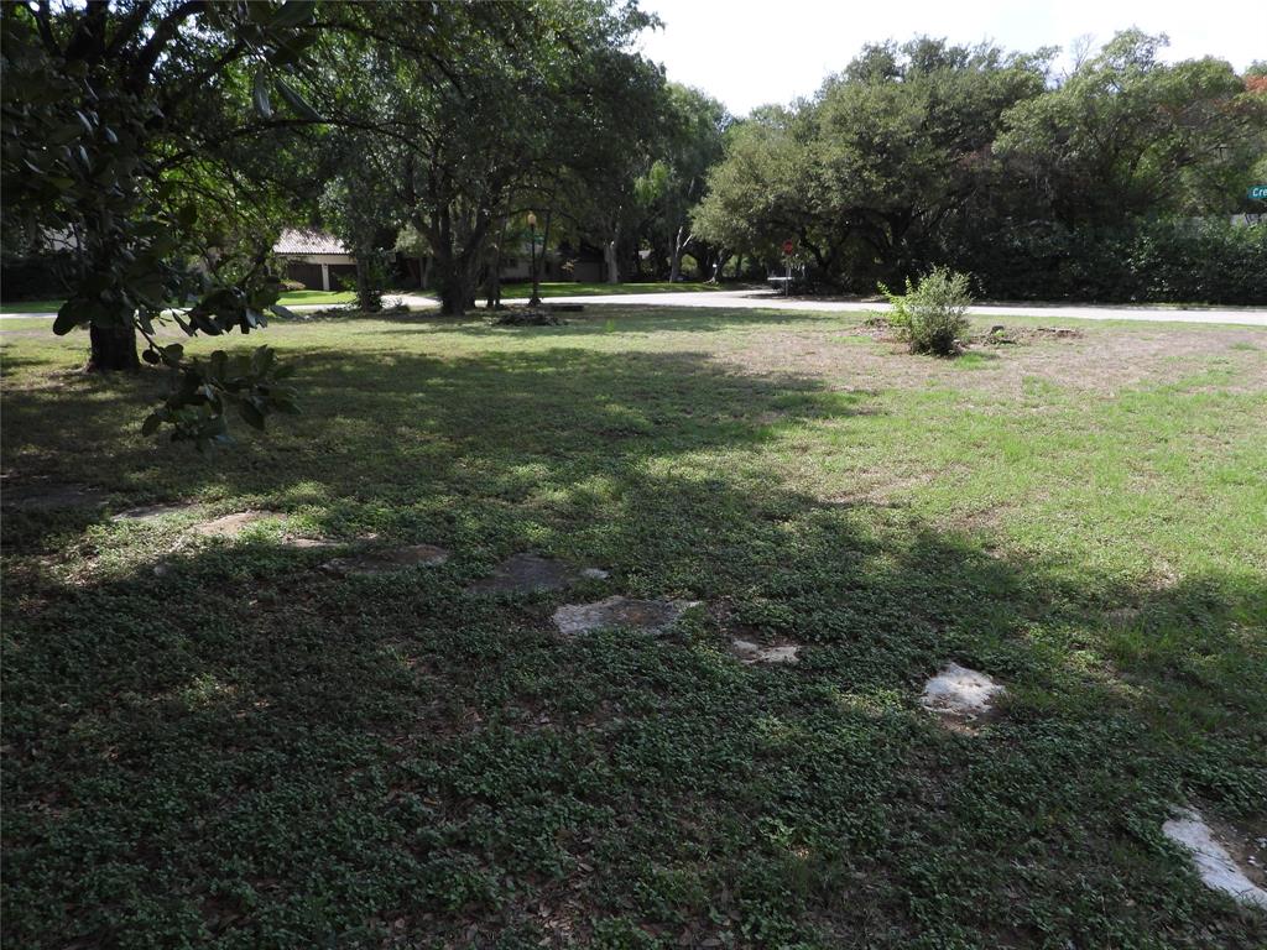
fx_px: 878
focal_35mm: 24
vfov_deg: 56.8
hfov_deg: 71.6
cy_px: 475
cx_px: 634
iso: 100
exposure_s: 1/1000
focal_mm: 4.3
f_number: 2.8
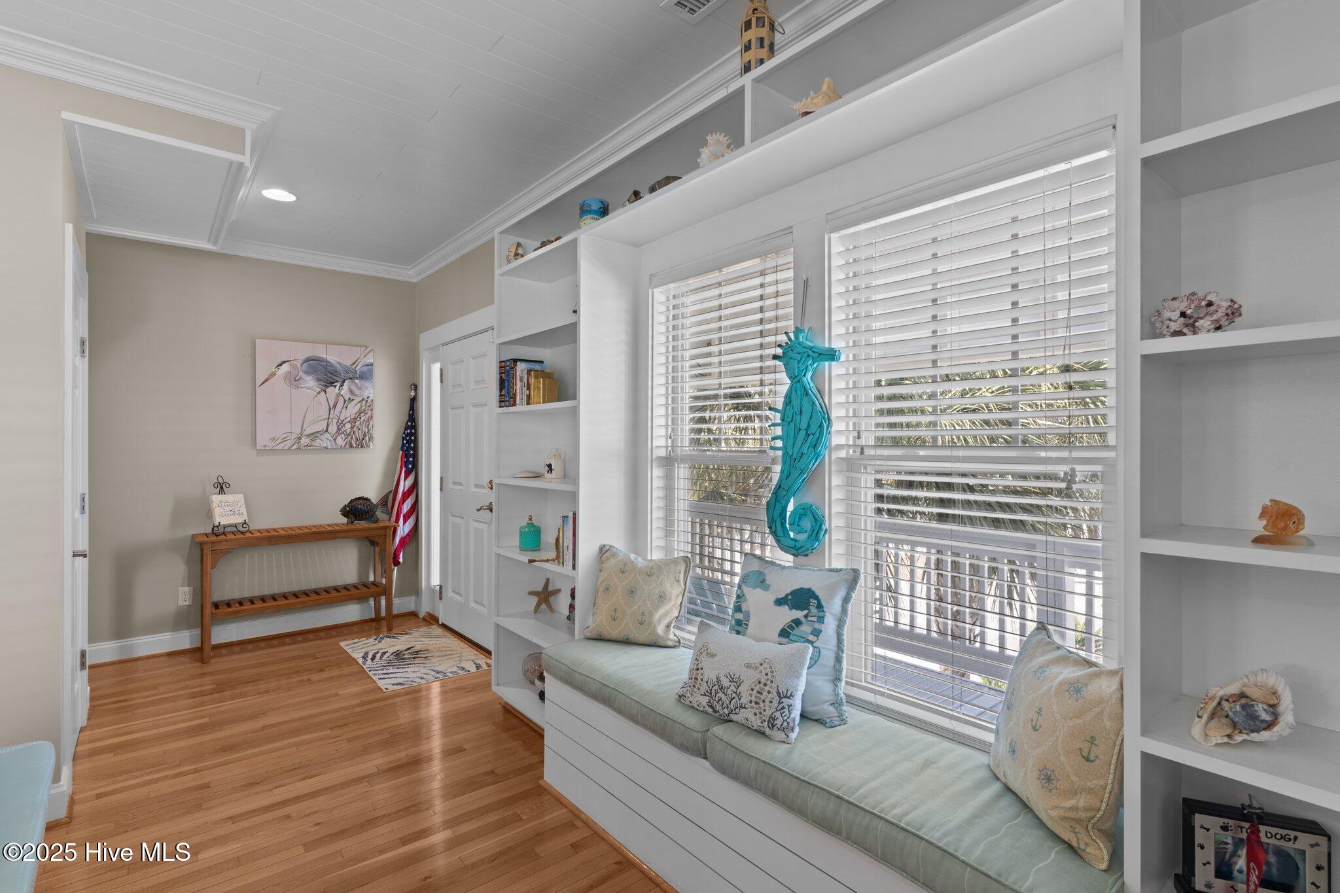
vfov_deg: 70.4
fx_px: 633
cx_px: 670
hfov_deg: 93.3
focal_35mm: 17
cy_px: 446
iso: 125
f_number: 7.1
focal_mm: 17
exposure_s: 1/2
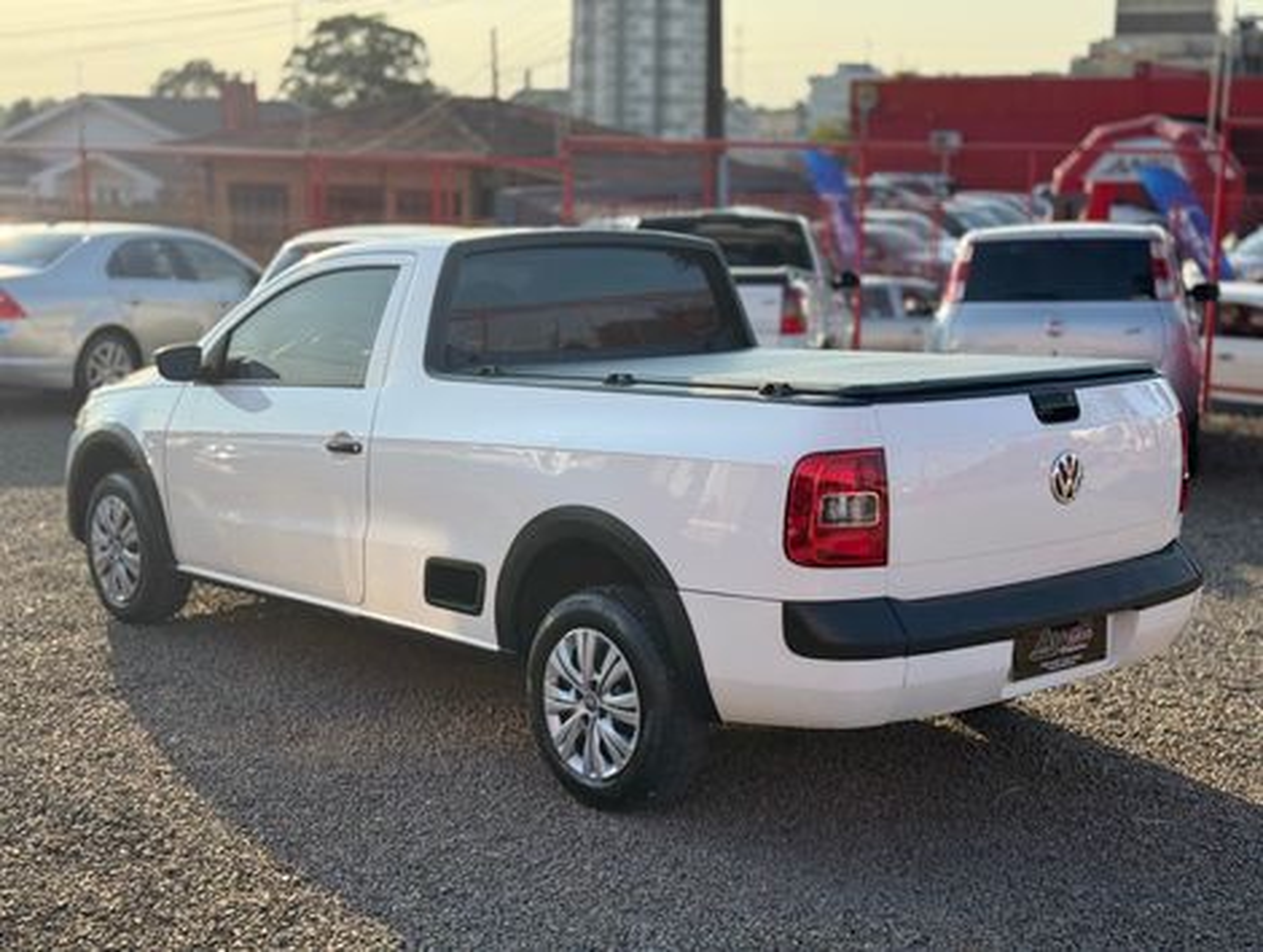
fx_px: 1754
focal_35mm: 48
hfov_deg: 39.6
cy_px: 476
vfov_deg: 30.3
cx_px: 632
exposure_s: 1/2342
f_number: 1.78
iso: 80
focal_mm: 6.76
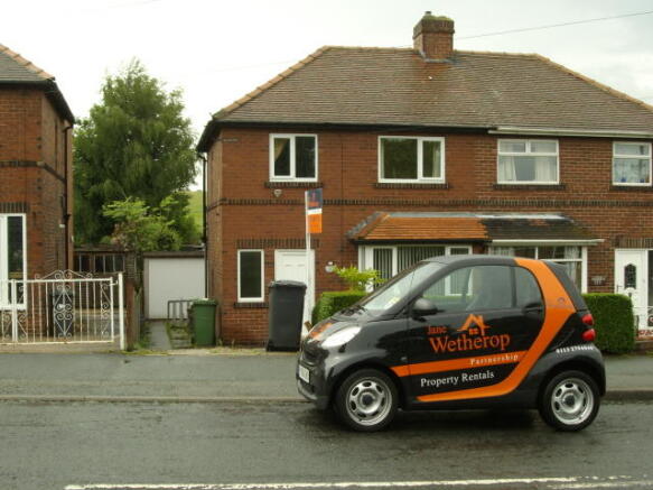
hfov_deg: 42.1
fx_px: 849
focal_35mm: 45
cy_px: 245
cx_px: 326
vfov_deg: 32.2
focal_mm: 7.4
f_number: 5.4
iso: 80
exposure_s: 1/200
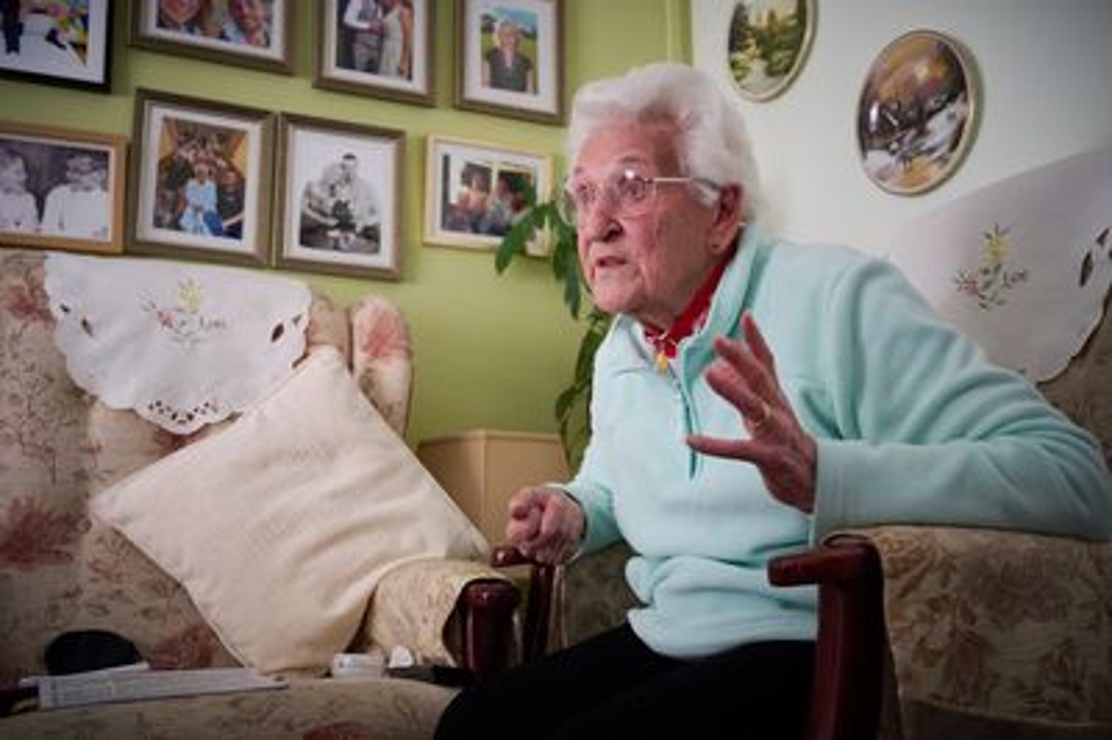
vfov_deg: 36.8
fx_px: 1111
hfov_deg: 53.2
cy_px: 370
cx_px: 556
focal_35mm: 36
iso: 3200
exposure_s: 1/80
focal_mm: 36
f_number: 4
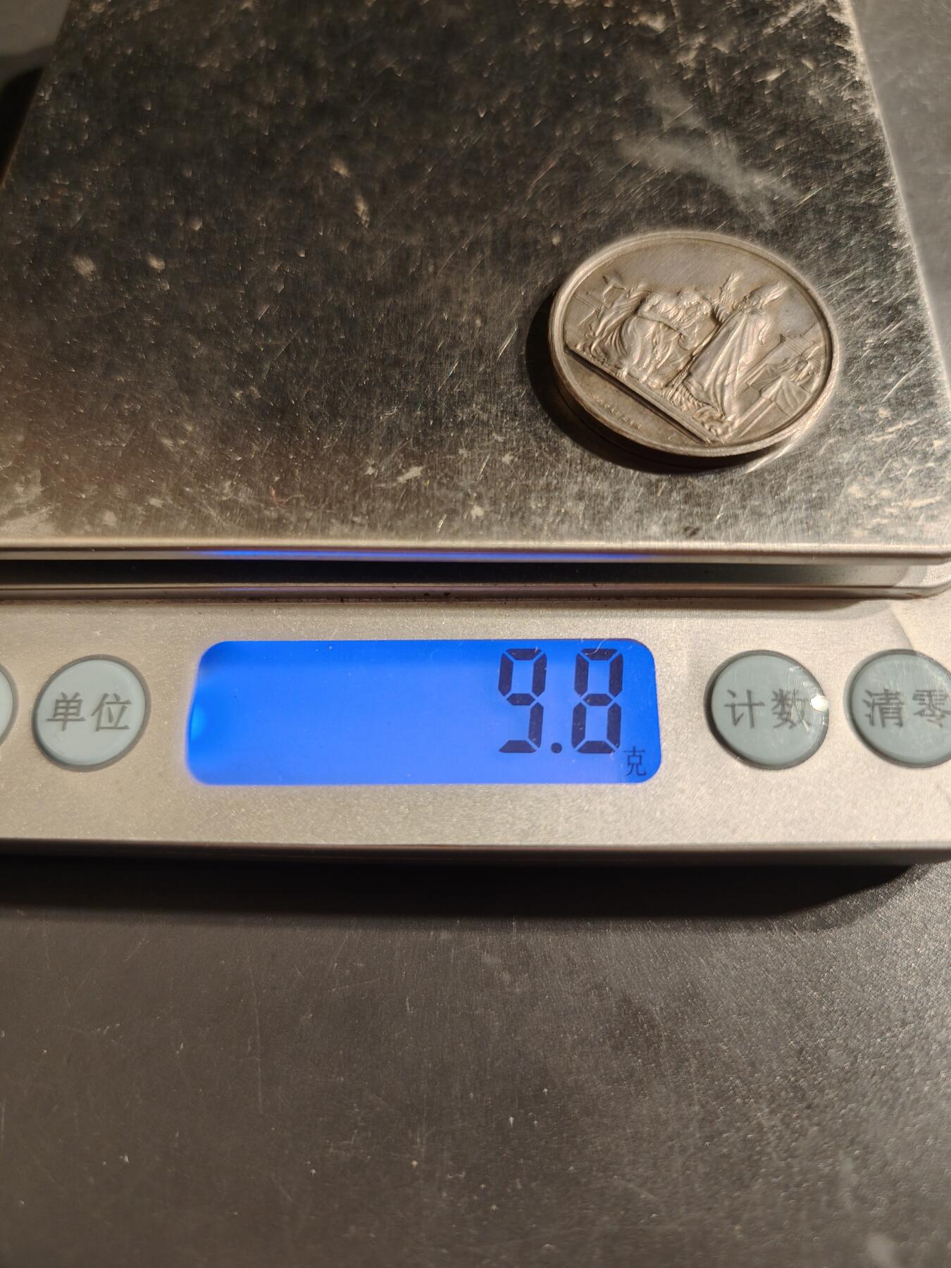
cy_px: 634
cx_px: 476
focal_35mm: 23
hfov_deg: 58.9
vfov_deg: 73.9
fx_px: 843
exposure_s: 1/126
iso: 250
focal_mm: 6.06
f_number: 1.6
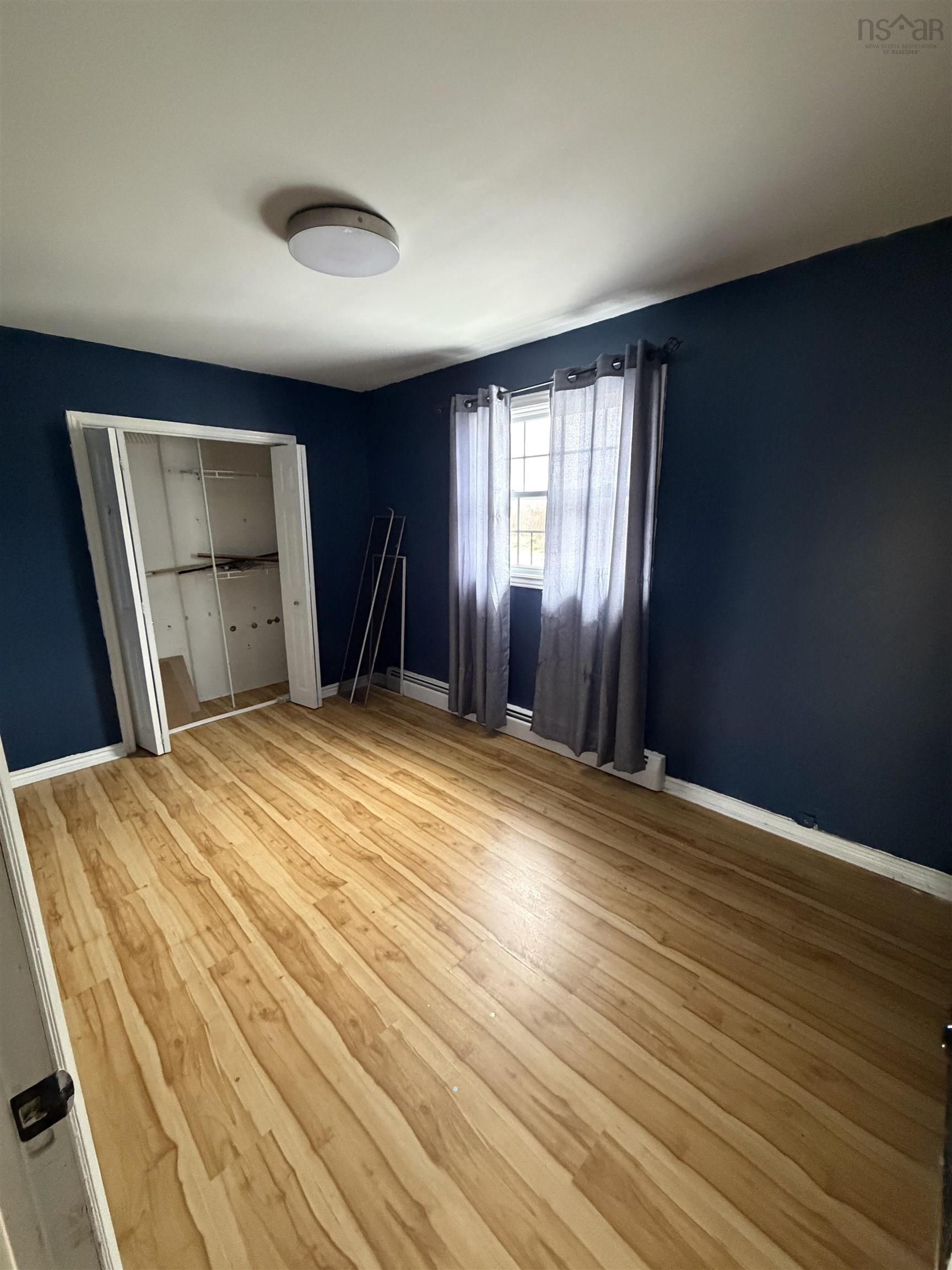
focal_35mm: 14
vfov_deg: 102.1
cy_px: 635
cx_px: 476
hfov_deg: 85.7
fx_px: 513
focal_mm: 2.22
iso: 800
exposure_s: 1/60
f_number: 2.2
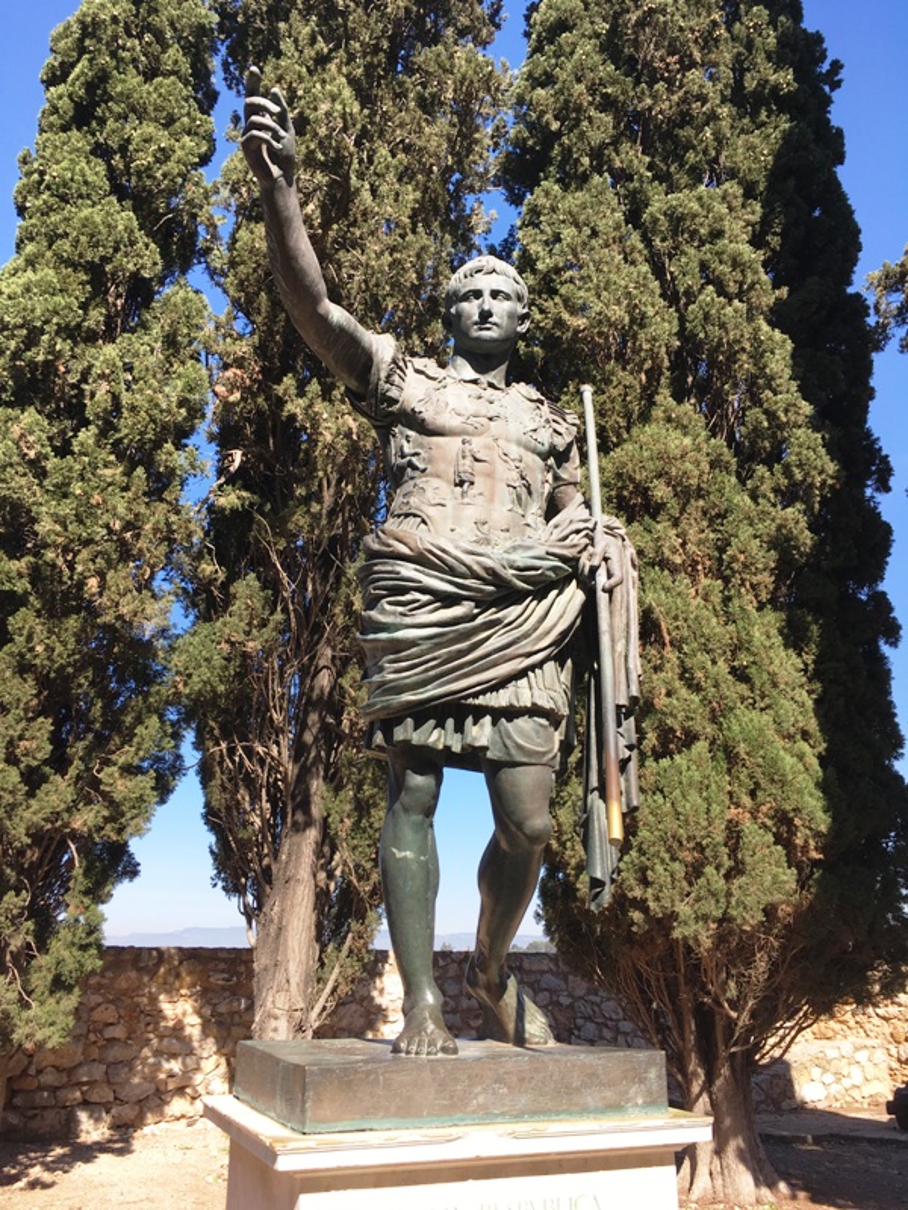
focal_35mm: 29
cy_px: 605
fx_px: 1014
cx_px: 454
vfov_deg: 61.7
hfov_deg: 48.2
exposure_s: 1/739
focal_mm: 4.15
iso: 25
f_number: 2.2
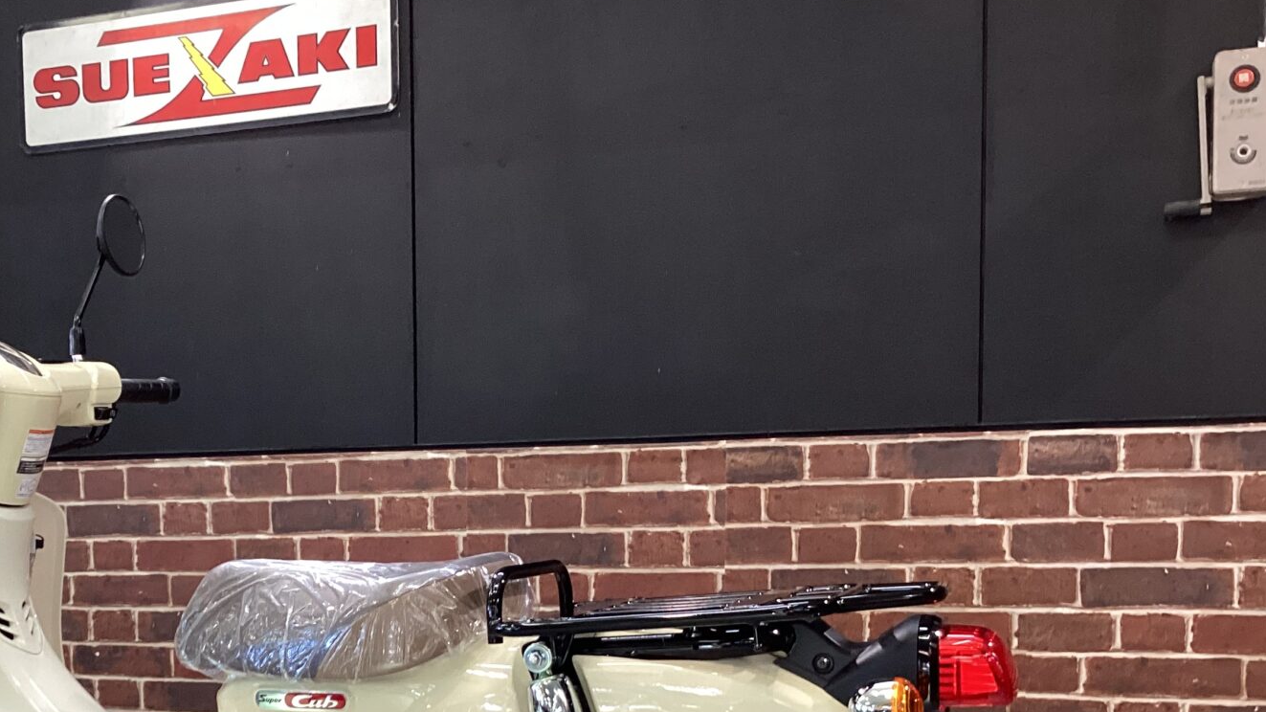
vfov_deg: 23.7
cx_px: 382
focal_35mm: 49
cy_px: 644
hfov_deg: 41.3
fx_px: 1645
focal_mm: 3.3
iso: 125
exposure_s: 1/60
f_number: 2.4
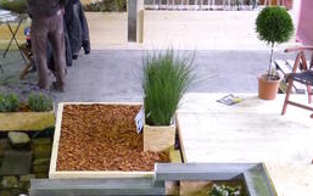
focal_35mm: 95
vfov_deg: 13.4
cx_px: 121
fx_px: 811
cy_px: 235
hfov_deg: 21.8
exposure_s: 1/10
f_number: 2.9
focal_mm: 5.9
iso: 400
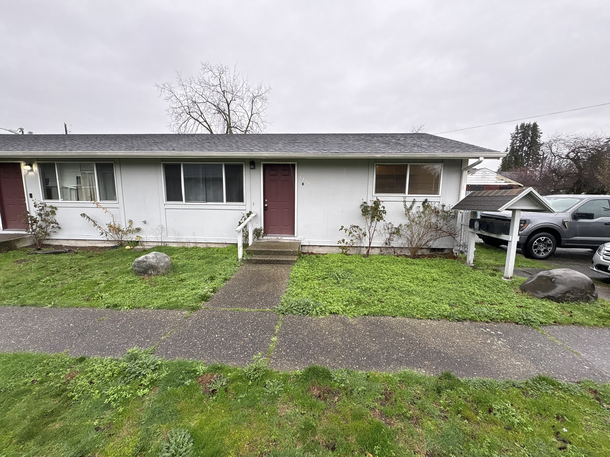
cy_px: 228
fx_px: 247
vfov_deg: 85.7
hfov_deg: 102.1
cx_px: 305
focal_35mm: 14
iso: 100
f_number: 2.2
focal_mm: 2.22
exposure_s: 1/99
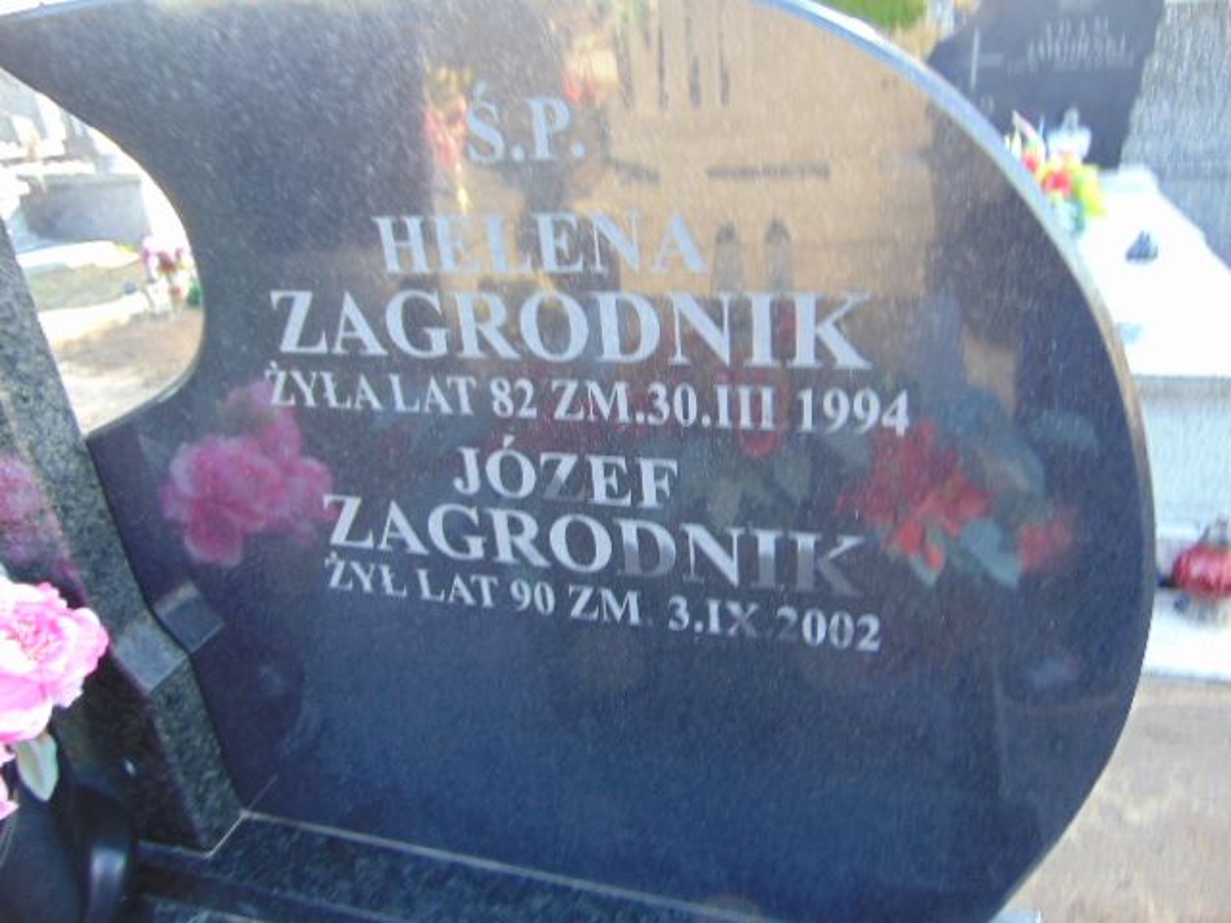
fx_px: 889
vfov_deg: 54.9
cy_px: 462
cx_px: 616
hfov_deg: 69.4
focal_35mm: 25
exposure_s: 1/30
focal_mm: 4.5
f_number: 3
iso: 80
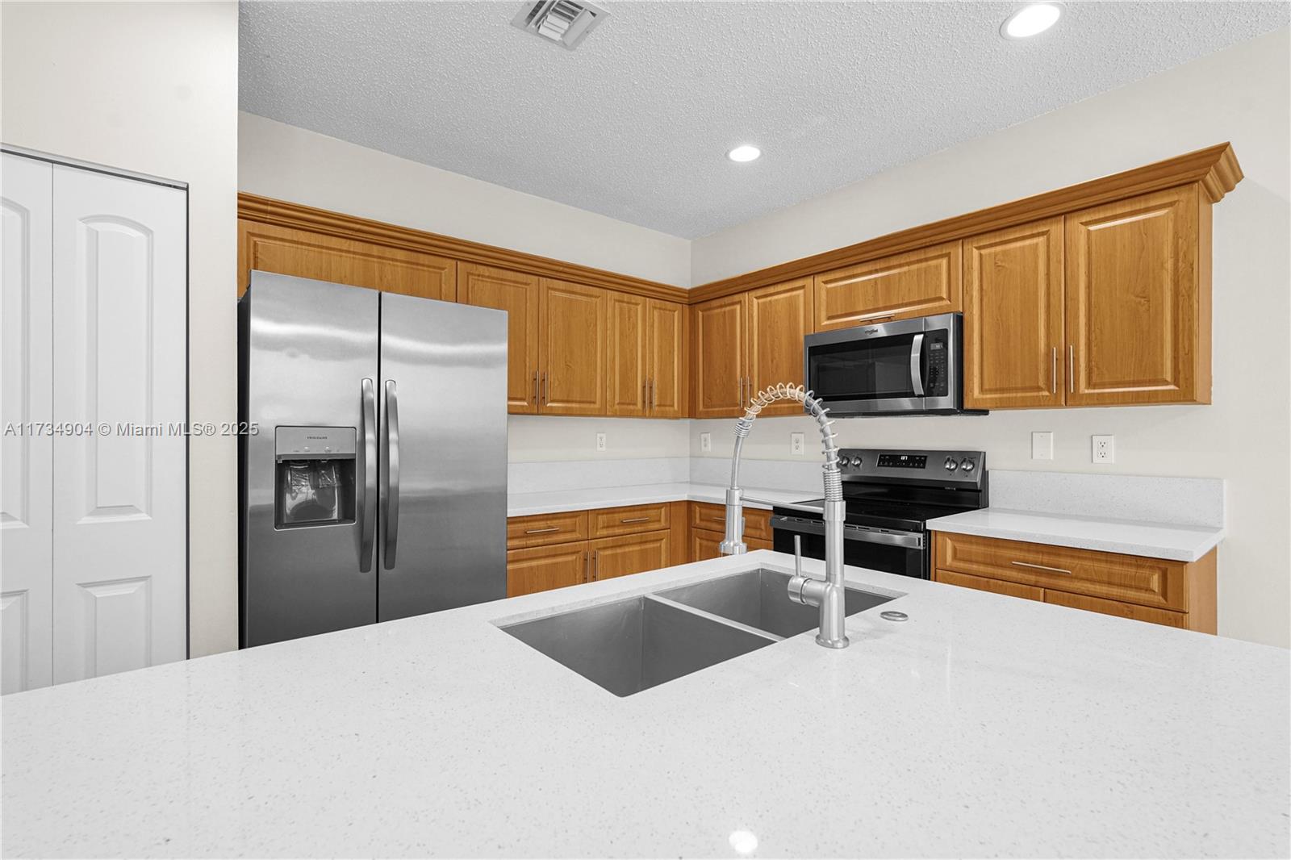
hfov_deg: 96.7
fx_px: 574
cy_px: 430
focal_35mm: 16
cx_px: 646
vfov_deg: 73.7
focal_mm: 16
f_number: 7.1
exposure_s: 1/30
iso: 1000
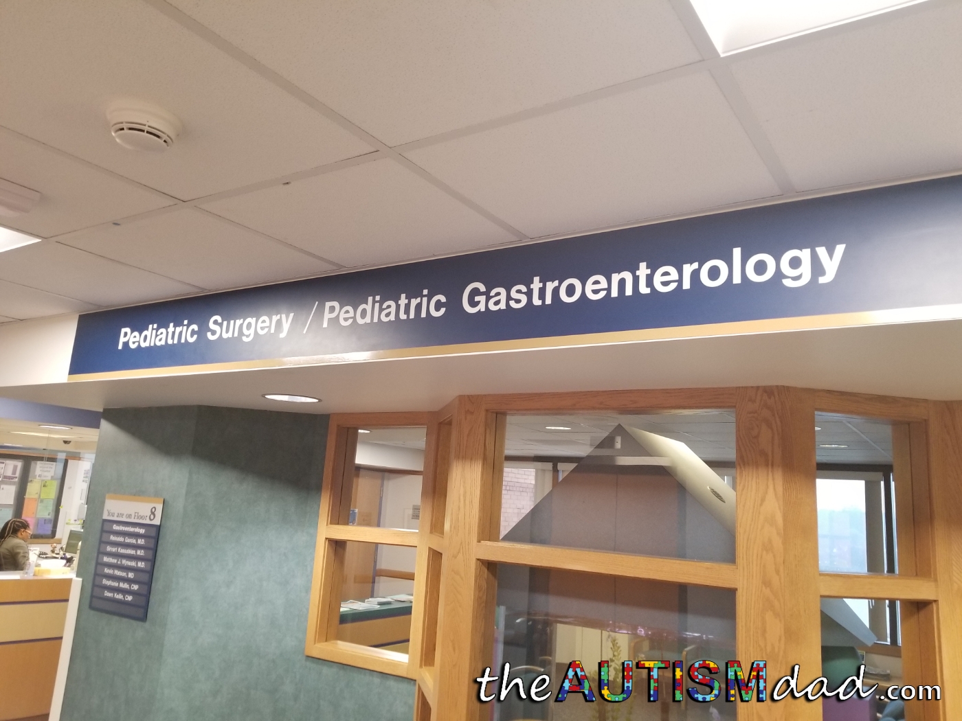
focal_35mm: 26
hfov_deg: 67.3
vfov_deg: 53.1
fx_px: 723
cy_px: 360
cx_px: 481
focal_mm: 4.3
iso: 160
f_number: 1.7
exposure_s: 1/30
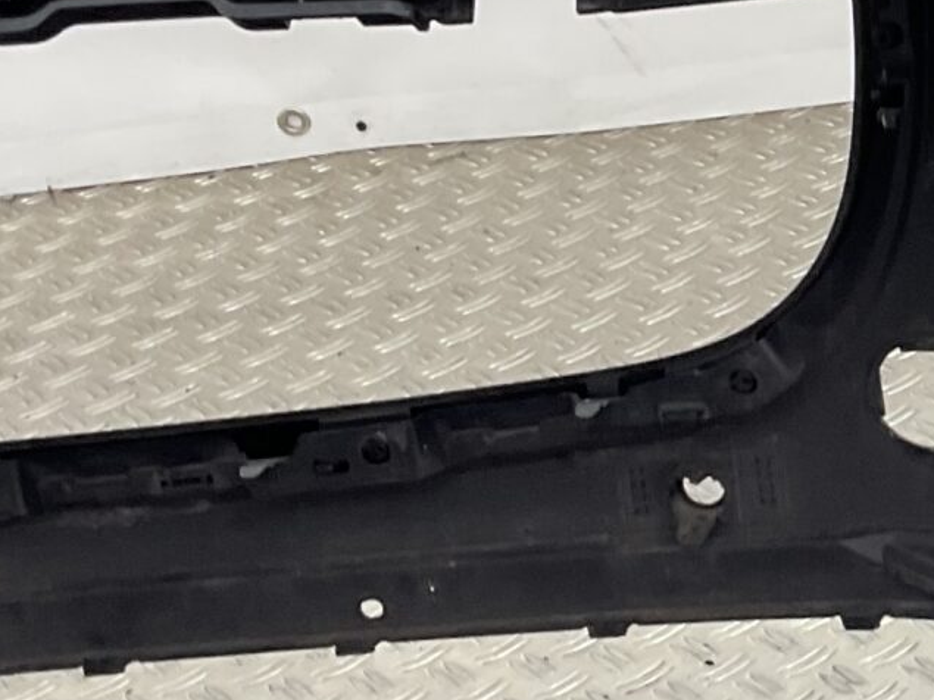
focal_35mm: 117
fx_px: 3156
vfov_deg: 12.7
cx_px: 1305
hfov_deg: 15.8
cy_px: 337
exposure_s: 1/120
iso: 32
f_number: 1.8
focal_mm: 3
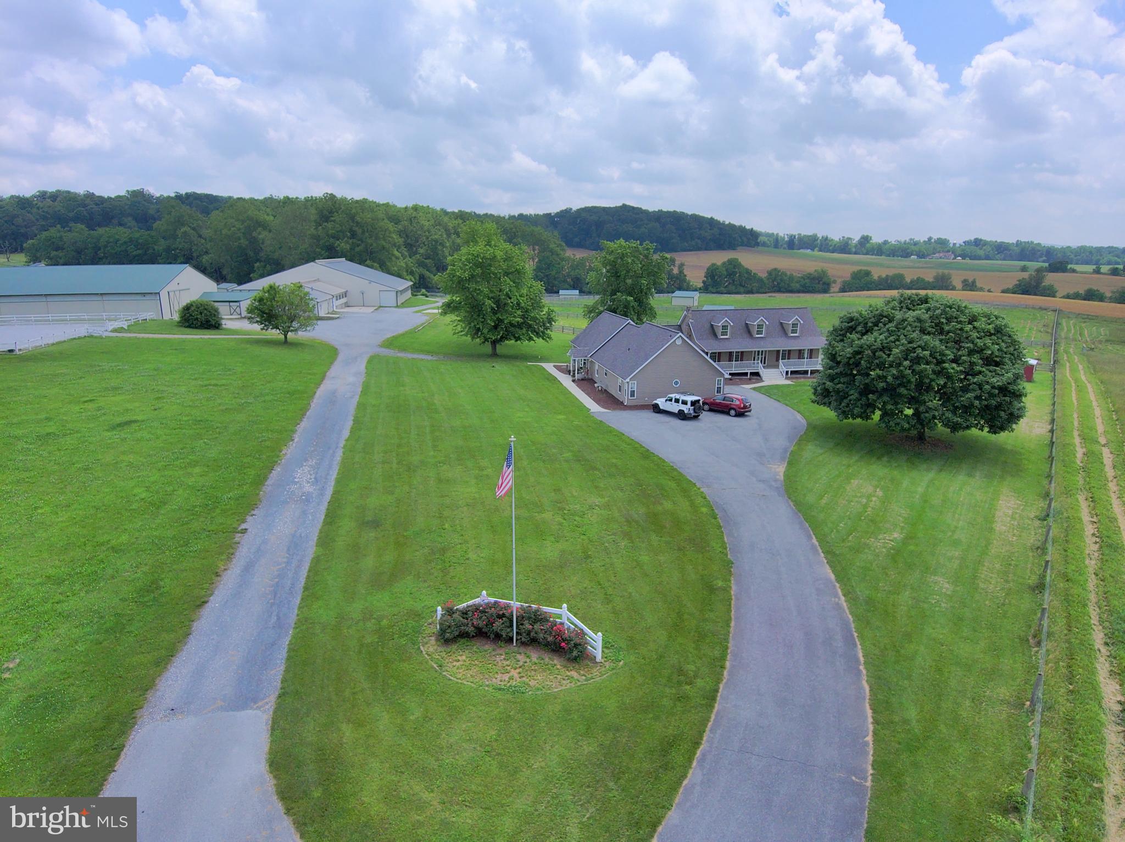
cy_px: 421
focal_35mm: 21
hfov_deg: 79.0
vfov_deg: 63.4
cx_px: 562
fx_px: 682
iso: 100
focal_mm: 3.7
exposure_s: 1/1476
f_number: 2.8
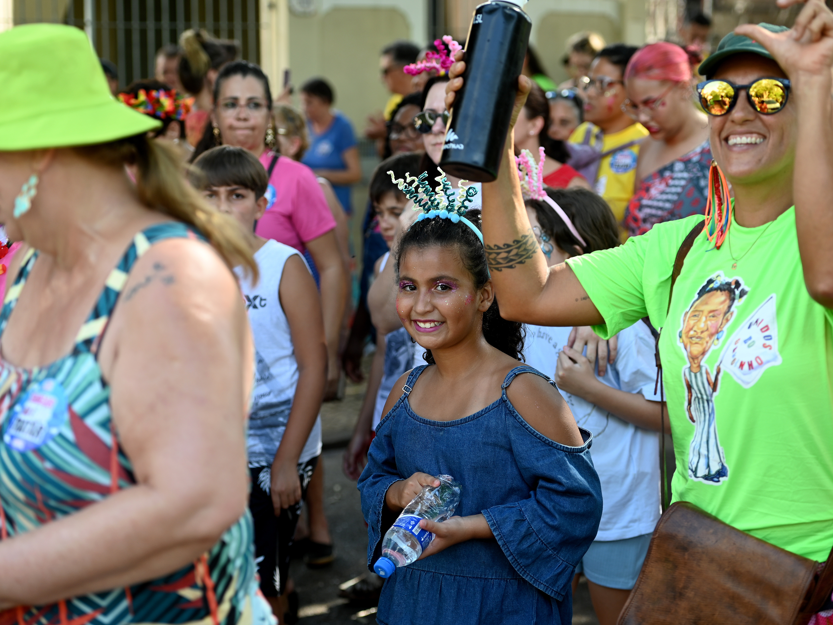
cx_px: 418
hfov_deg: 25.7
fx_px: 1829
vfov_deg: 19.4
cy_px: 312
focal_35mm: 76
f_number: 3.2
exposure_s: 1/250
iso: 250
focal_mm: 70
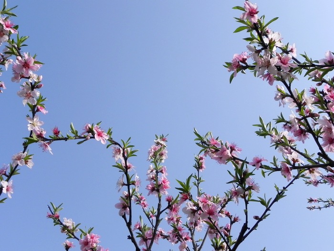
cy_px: 126
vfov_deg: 38.7
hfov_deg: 50.1
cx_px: 167
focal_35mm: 37
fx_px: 357
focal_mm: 6.6
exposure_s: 1/485
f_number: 7.1
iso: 160
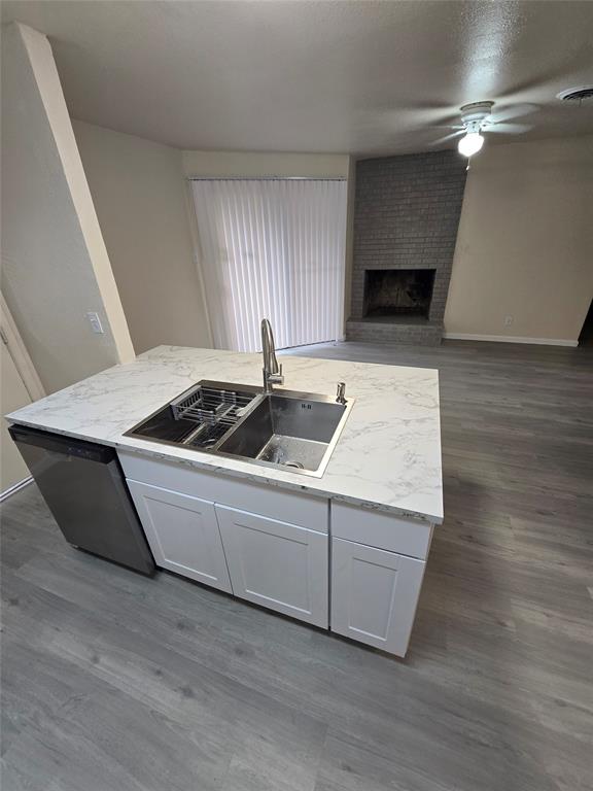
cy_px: 396
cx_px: 296
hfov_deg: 89.9
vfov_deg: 106.2
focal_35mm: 13
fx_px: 297
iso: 125
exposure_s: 1/60
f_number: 2.2
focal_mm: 2.2
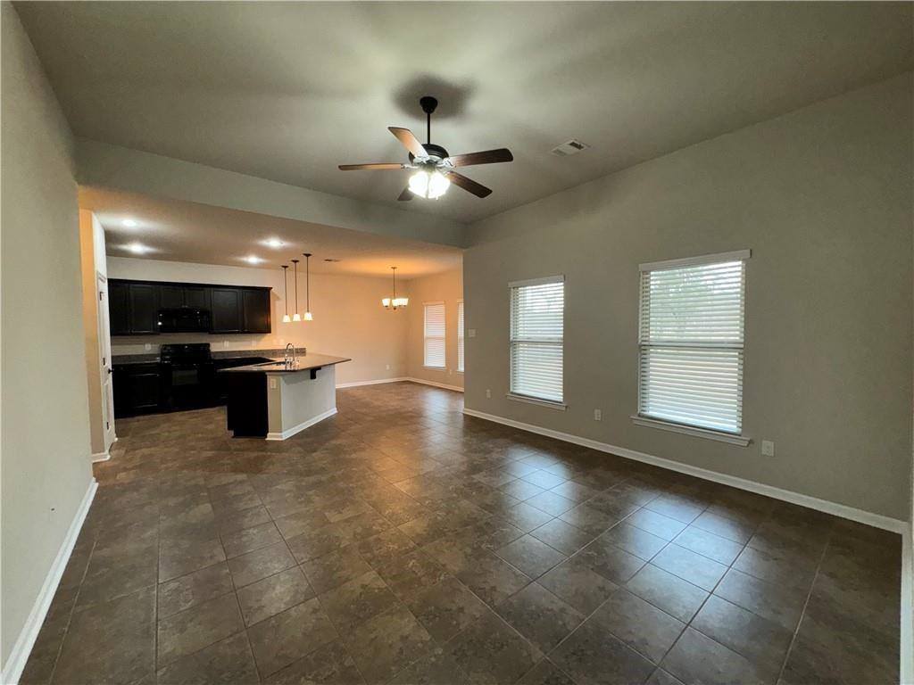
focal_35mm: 14
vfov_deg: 85.7
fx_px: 370
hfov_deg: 102.1
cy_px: 342
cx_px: 457
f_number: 2.2
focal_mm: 2.22
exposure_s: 1/60
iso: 160
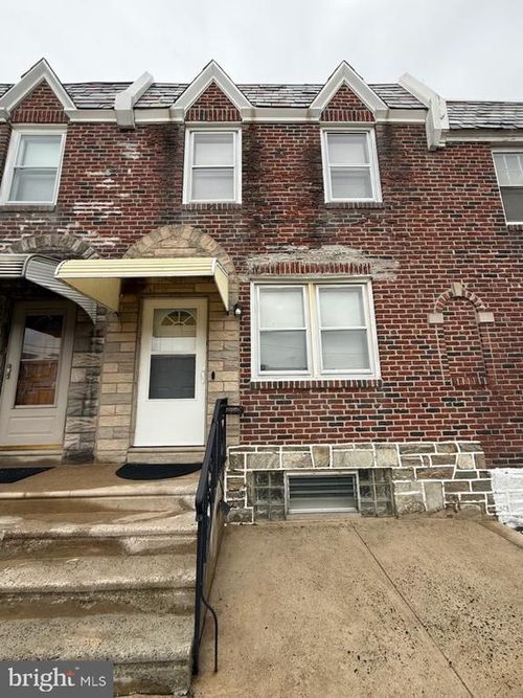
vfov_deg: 102.1
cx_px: 262
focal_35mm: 14
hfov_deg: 85.7
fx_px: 282
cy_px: 349
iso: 50
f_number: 2.2
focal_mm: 2.22
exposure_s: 1/374
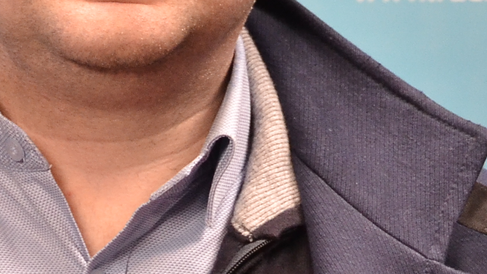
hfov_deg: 6.6
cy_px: 38
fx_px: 4198
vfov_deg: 3.7
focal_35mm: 325
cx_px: 67
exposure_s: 1/40
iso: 1100
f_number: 5
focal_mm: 52
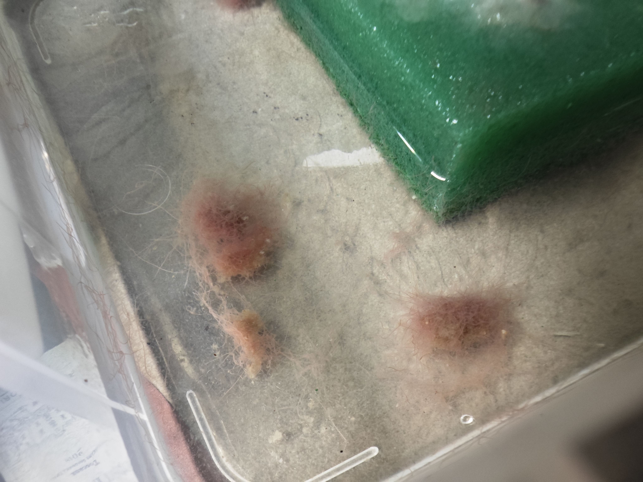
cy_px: 241
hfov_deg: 73.9
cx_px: 322
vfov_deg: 58.9
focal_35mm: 23
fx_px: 427
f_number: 1.8
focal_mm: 2.03
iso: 200
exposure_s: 1/33.3
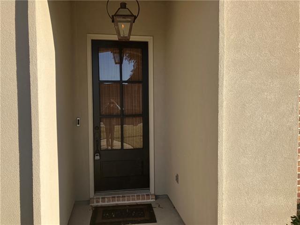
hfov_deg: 63.4
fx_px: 243
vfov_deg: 49.7
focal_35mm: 28
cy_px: 112
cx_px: 150
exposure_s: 1/1156
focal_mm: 3.99
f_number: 1.8
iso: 32
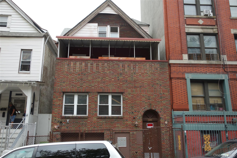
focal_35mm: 32
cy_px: 79
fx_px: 211
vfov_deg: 41.1
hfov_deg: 58.7
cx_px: 118
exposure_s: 1/100
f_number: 3.5
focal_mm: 11.75
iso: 125
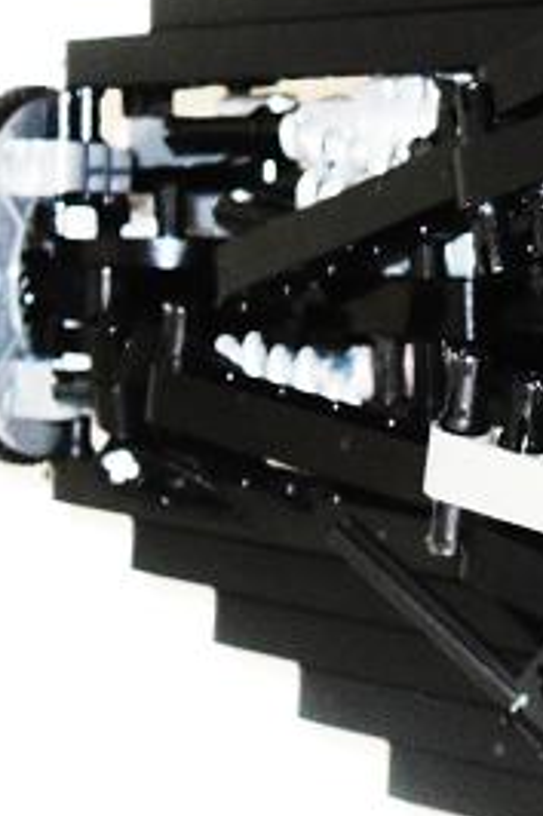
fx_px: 2265
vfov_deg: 20.3
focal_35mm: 100
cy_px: 252
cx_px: 601
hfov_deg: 13.4
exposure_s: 1/45
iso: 200
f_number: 2.8
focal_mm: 6.2
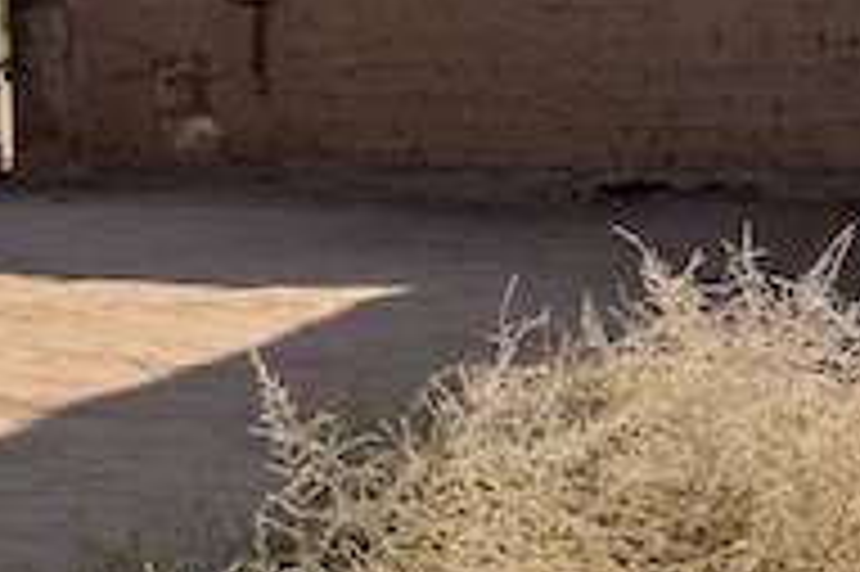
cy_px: -363
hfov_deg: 9.4
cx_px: -491
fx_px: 5084
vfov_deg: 6.3
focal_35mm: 213
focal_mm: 29
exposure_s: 1/400
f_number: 8
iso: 100
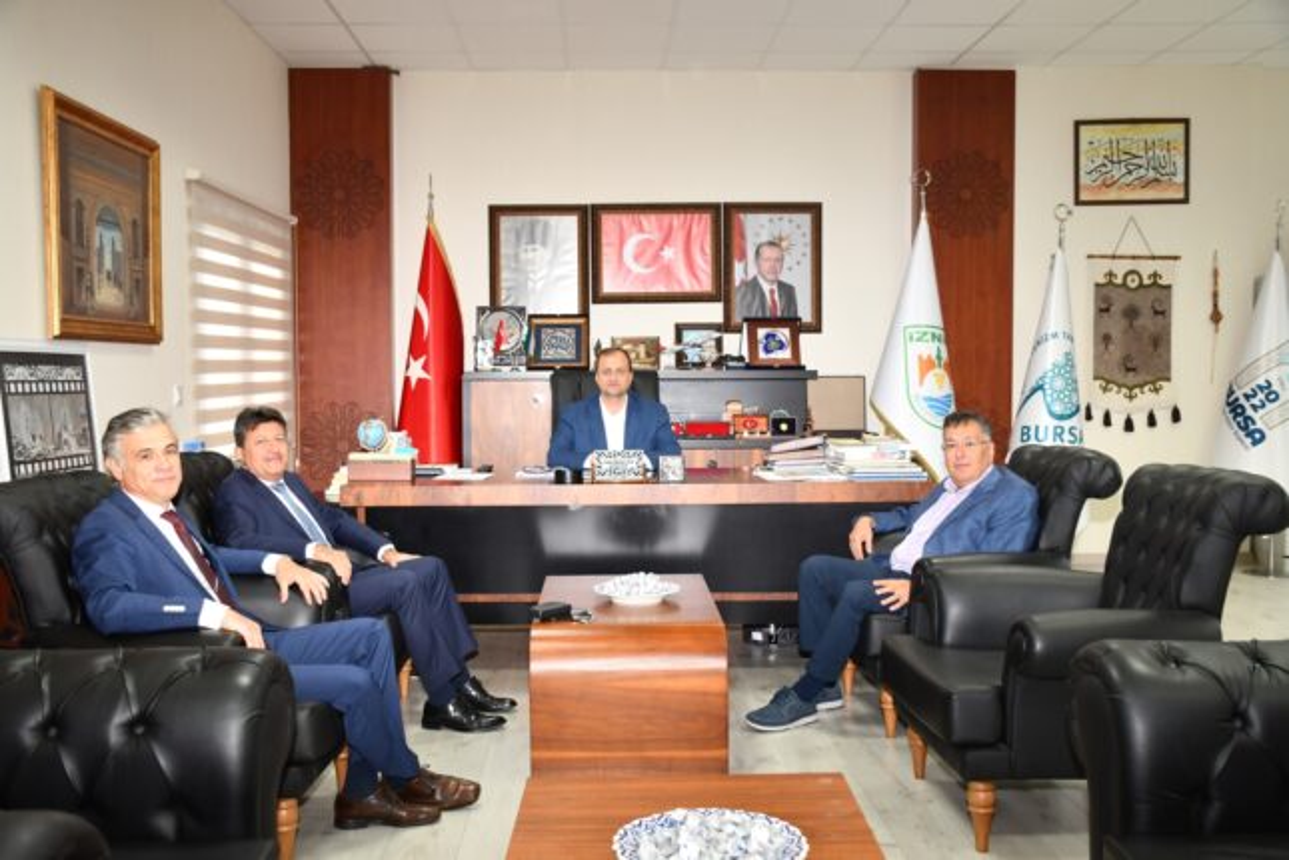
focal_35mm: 34
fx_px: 1217
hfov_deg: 55.8
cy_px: 430
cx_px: 644
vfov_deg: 38.9
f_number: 4
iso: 720
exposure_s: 1/60
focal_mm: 23
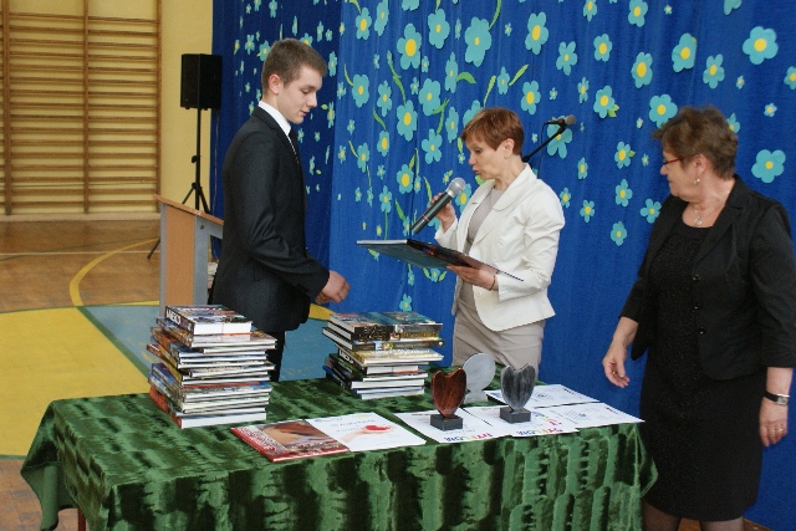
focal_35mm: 45
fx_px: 995
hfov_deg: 43.6
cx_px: 398
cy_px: 266
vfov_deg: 29.9
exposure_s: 1/80
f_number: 5
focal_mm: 30
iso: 400
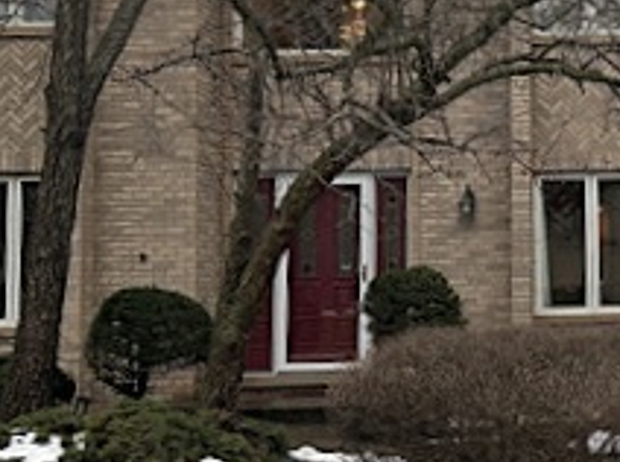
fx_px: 1465
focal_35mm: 82
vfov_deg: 17.9
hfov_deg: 22.1
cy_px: 171
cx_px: 743
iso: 80
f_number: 1.78
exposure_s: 1/521
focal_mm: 6.86
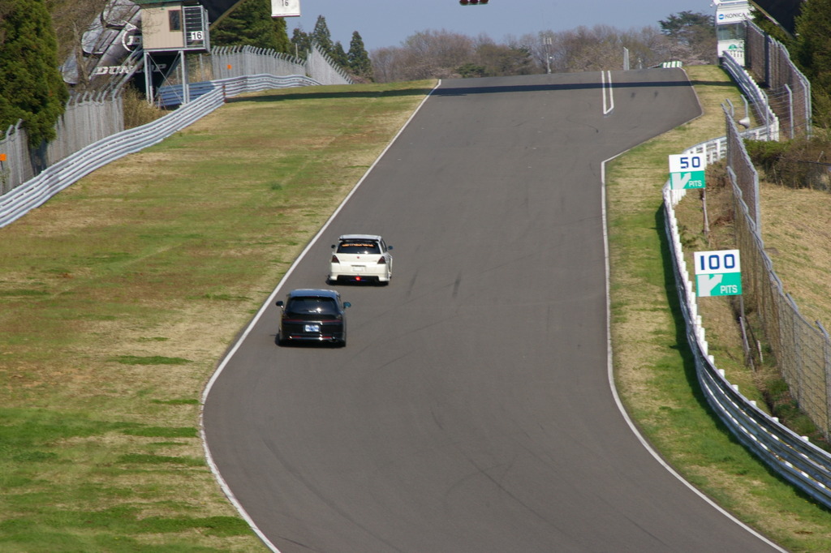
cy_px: 276
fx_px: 5365
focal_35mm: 232
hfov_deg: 8.9
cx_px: 416
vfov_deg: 5.9
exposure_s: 1/125
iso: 200
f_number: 16
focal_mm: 155
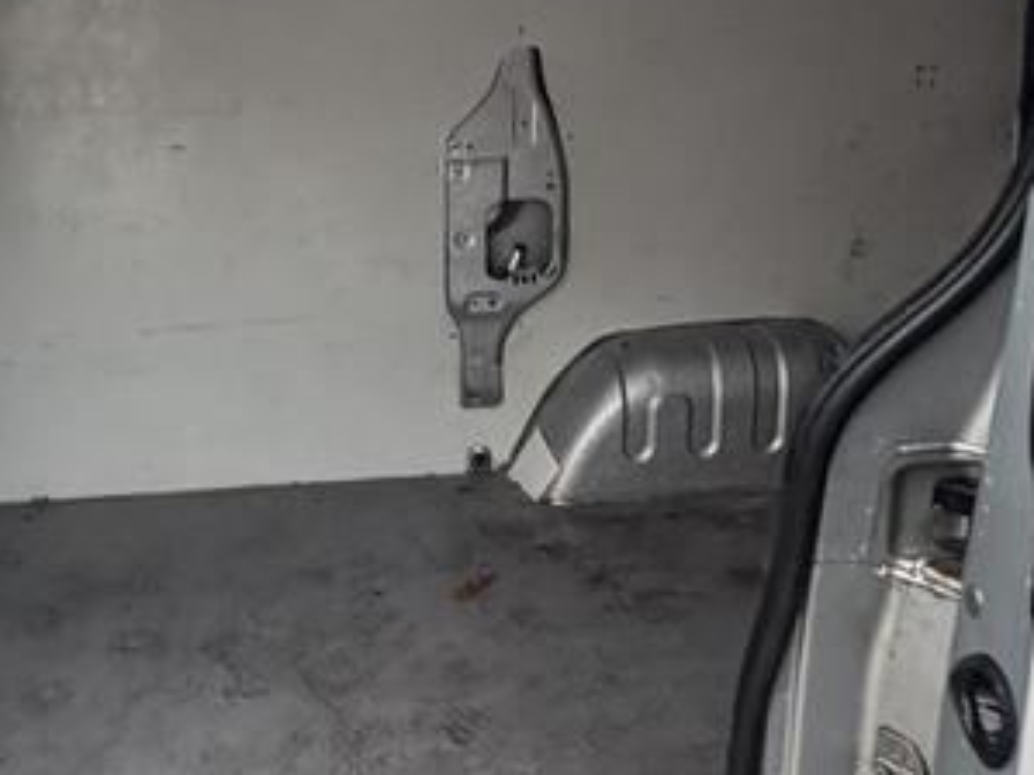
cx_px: 270
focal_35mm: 42
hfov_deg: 43.5
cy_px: 398
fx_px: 1254
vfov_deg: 34.3
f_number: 2.2
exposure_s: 1/99
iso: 125
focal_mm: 2.22
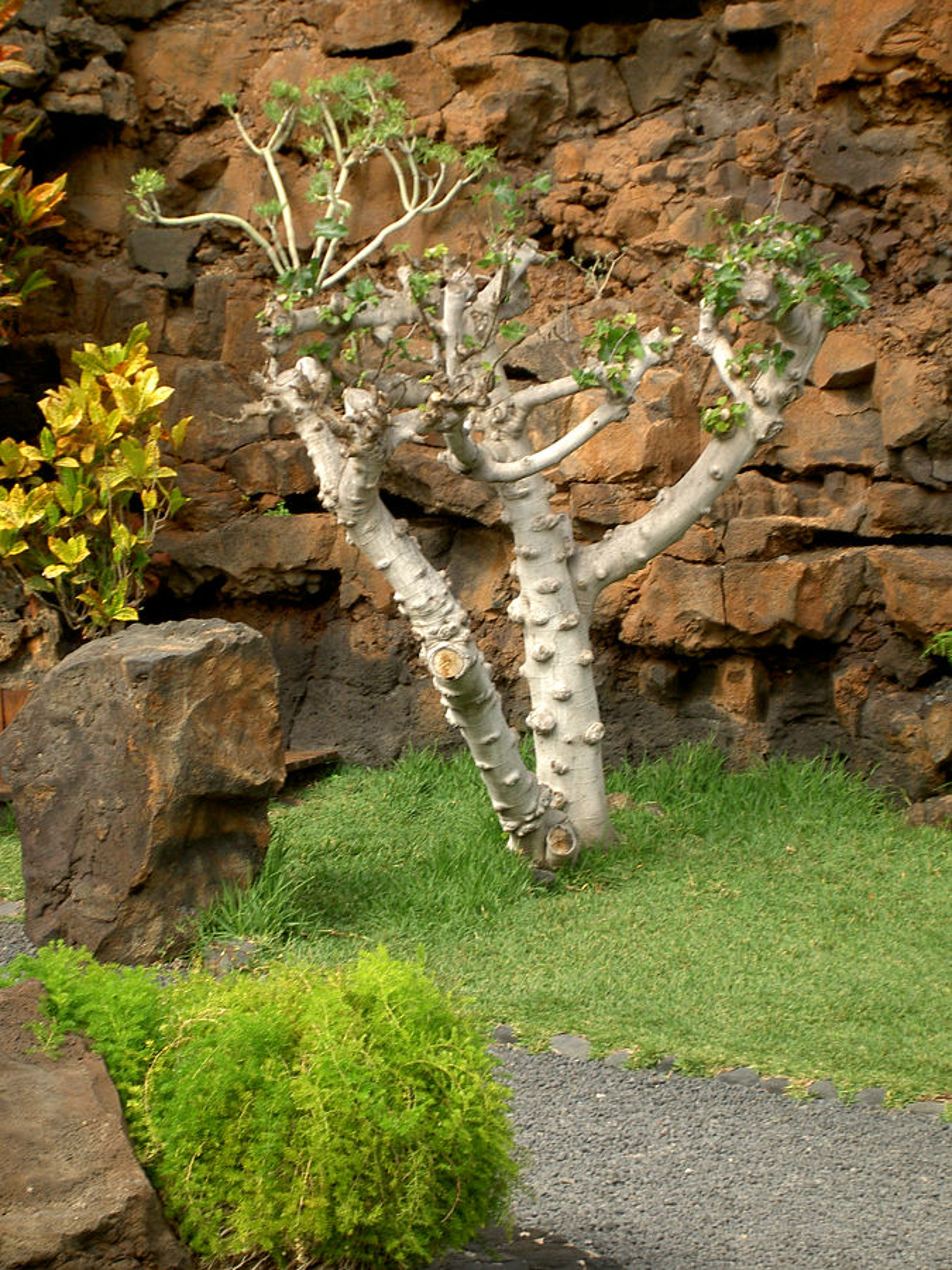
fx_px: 3740
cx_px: 476
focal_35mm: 102
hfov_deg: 14.5
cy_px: 635
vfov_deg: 19.3
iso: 50
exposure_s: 1/125
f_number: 4.9
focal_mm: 16.8
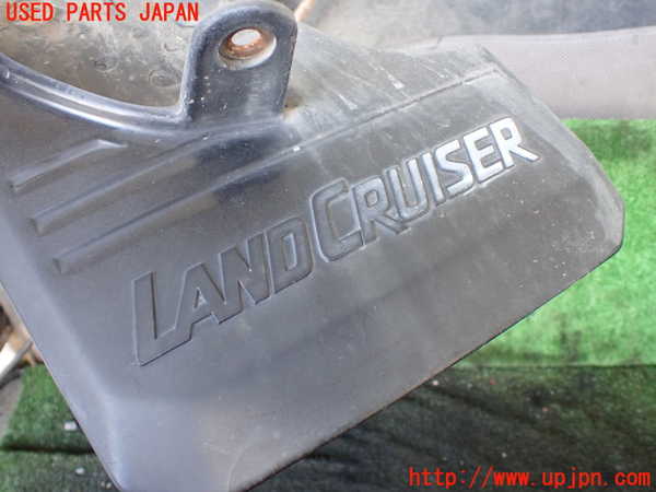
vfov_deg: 46.8
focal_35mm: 30
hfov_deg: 60.0
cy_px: 246
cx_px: 328
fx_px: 569
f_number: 2.3
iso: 800
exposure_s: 1/125
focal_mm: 5.4
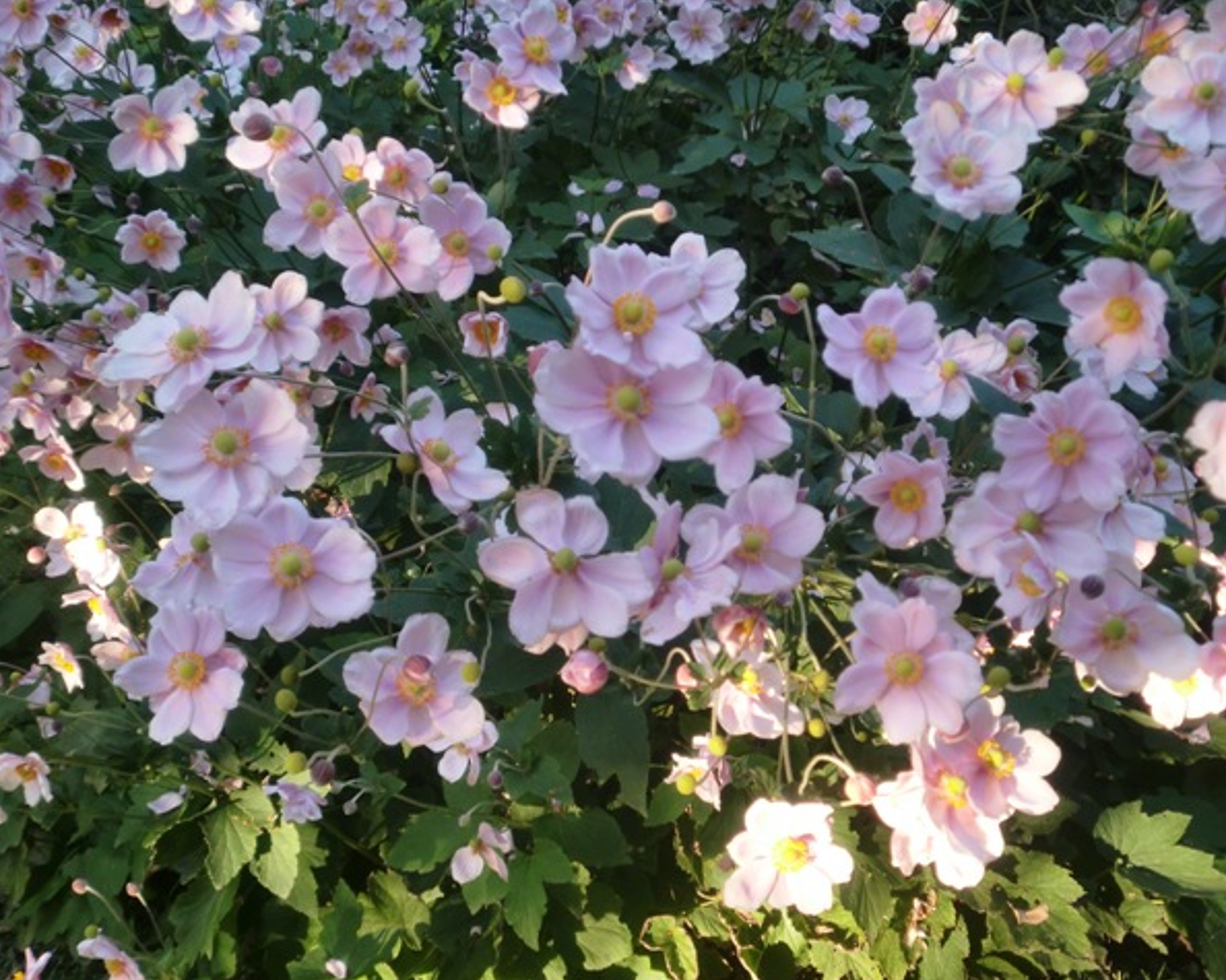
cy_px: 487
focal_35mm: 41
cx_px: 640
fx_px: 1487
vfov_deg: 36.5
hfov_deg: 44.8
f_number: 3.1
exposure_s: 1/100
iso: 100
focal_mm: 6.51
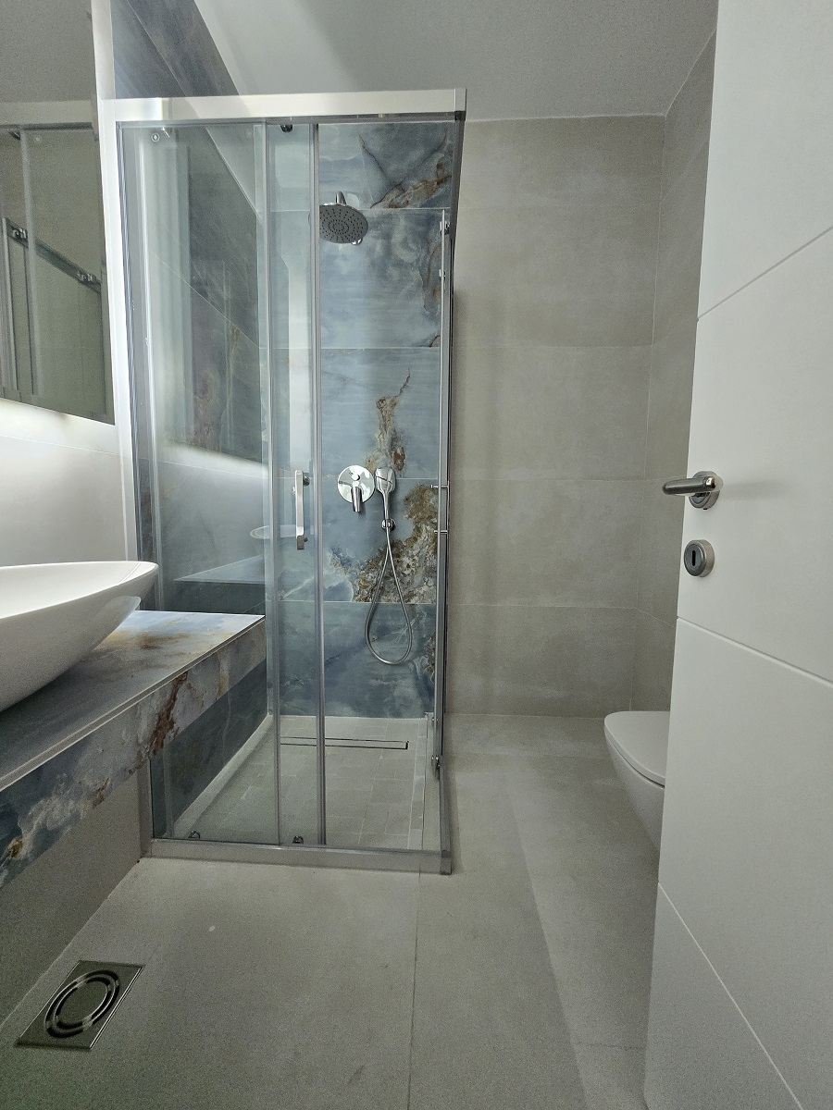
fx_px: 417
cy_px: 555
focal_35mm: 13
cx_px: 416
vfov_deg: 106.2
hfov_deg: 89.9
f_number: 2.2
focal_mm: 1.7
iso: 250
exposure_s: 1/50
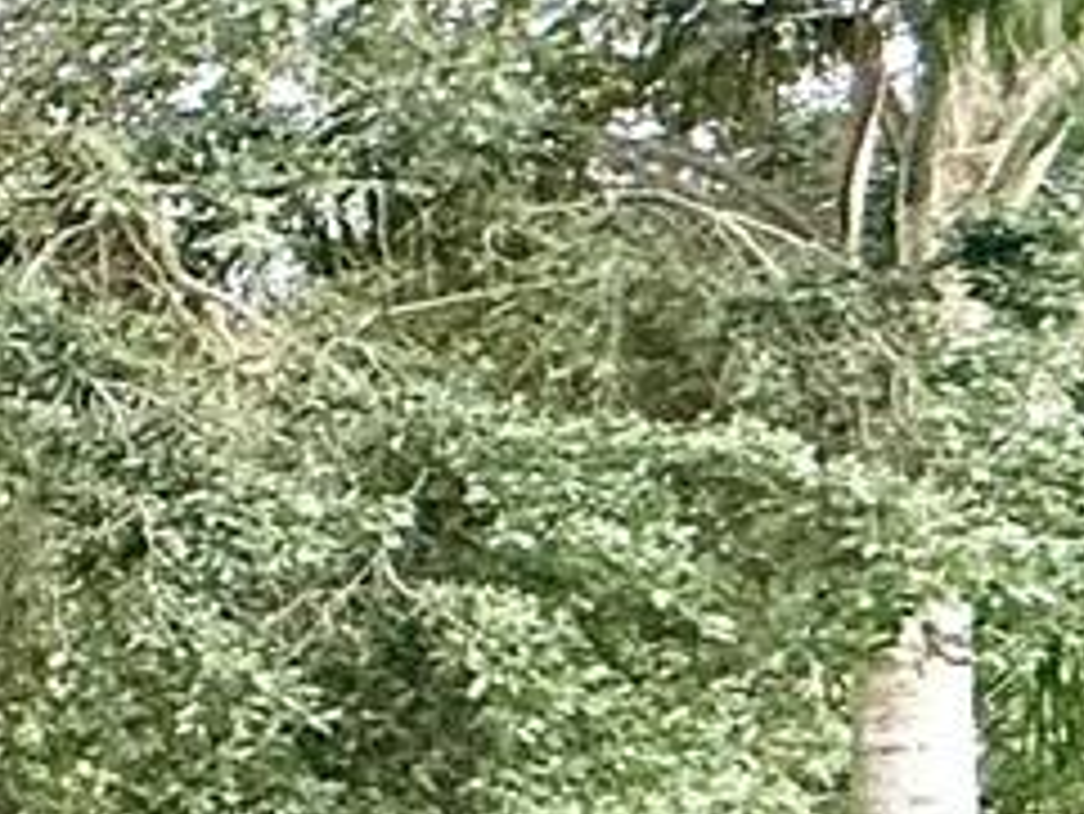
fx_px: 2914
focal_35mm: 93
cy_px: 944
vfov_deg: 15.4
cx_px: -2393
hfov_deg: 10.6
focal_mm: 2.22
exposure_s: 1/99
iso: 100
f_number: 2.2
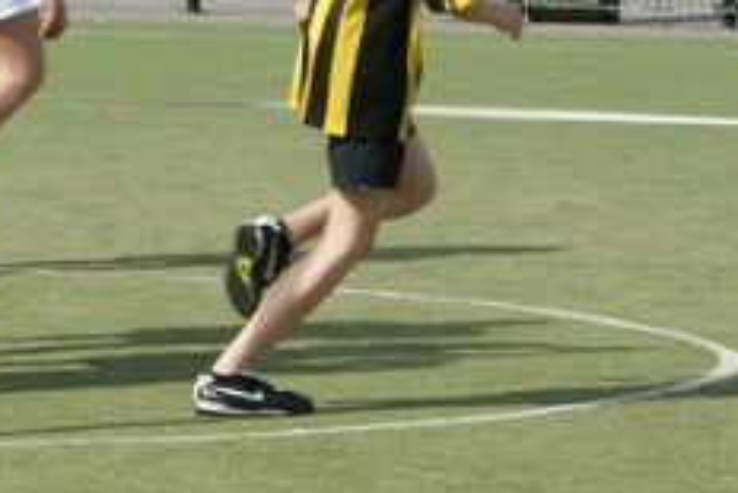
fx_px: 5758
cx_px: 251
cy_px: -261
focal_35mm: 281
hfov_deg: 7.3
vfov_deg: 4.9
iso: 200
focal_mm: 55
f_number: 9
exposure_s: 1/400
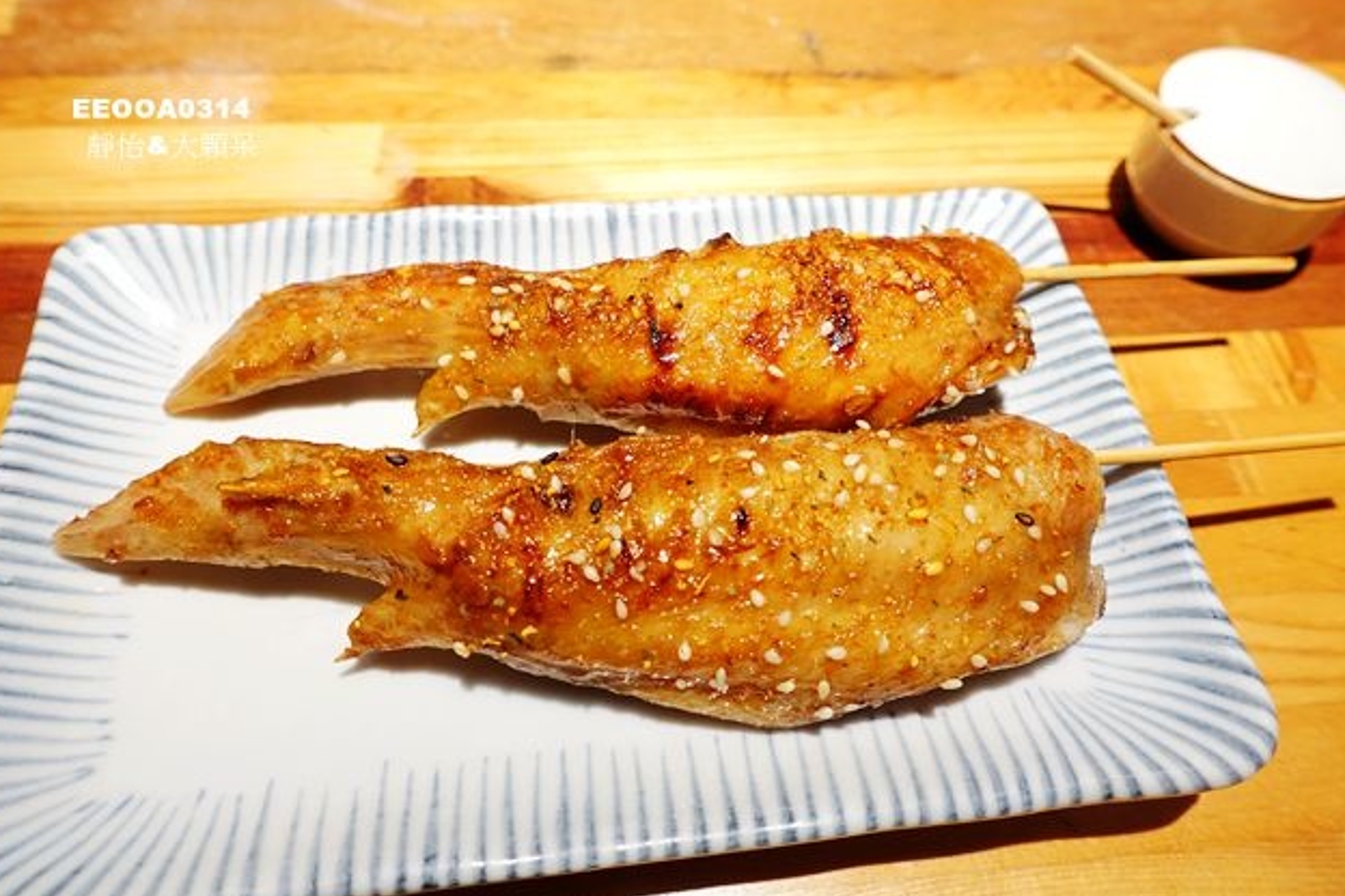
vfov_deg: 51.3
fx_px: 934
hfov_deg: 71.5
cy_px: 447
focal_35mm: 25
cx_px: 670
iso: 800
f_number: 3.2
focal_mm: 8.8
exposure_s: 1/40
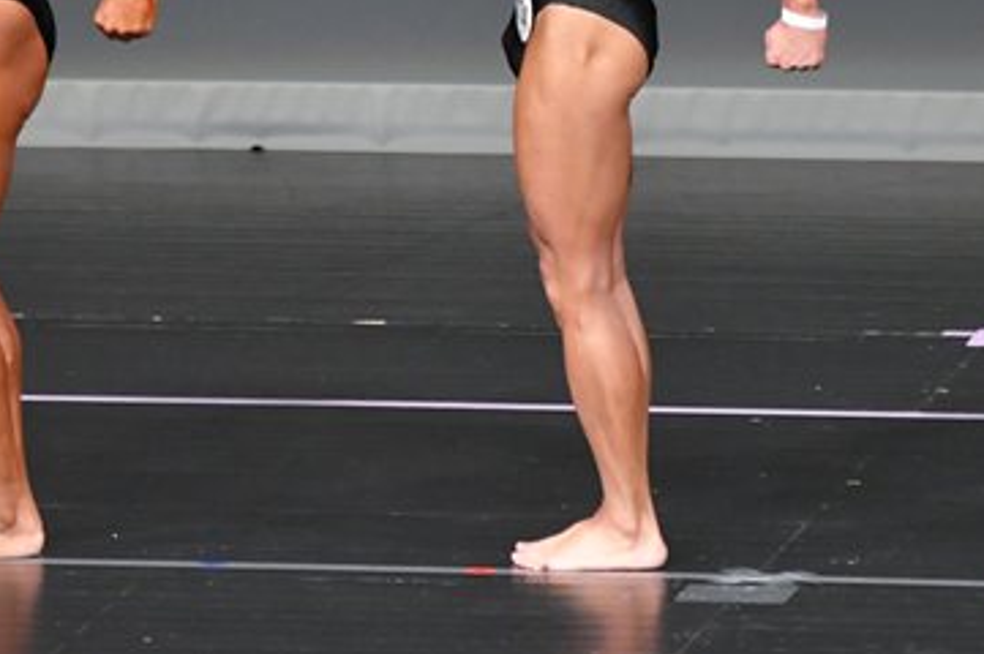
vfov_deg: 2.1
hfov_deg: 3.2
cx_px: 331
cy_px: -41
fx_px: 17586
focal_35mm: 644
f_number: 5.6
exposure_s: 1/400
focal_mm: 200
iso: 5000
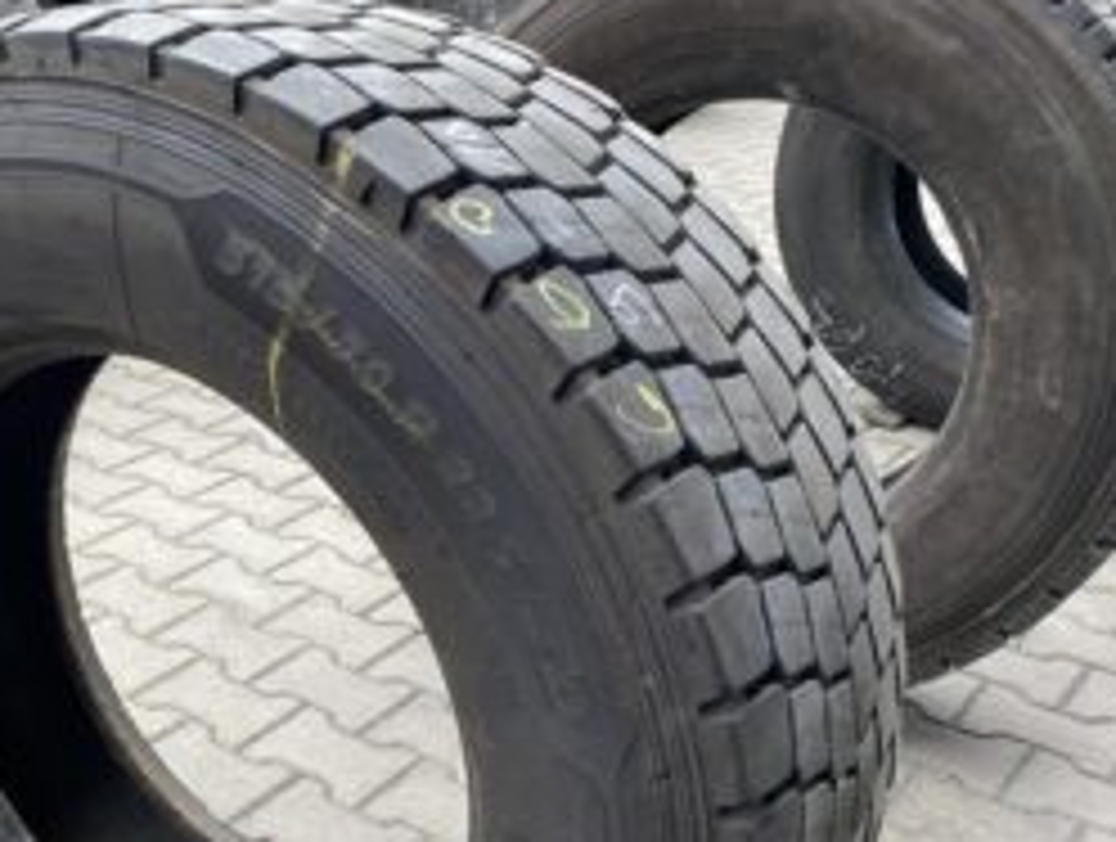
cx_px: 238
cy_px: 678
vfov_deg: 31.4
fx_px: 1454
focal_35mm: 45
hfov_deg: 40.4
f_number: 1.8
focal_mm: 4.25
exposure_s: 1/122
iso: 32
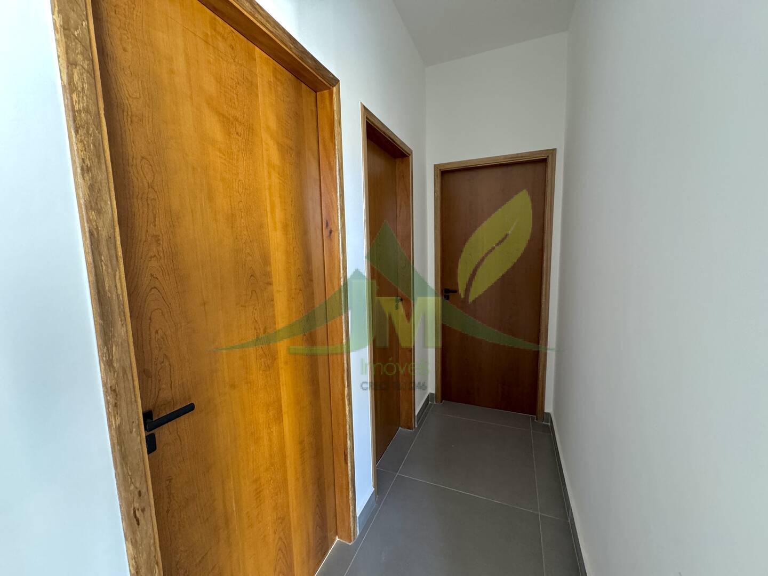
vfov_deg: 85.7
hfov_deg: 102.1
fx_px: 311
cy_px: 288
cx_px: 384
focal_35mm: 14
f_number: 2.2
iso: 500
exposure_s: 1/60
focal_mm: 2.22
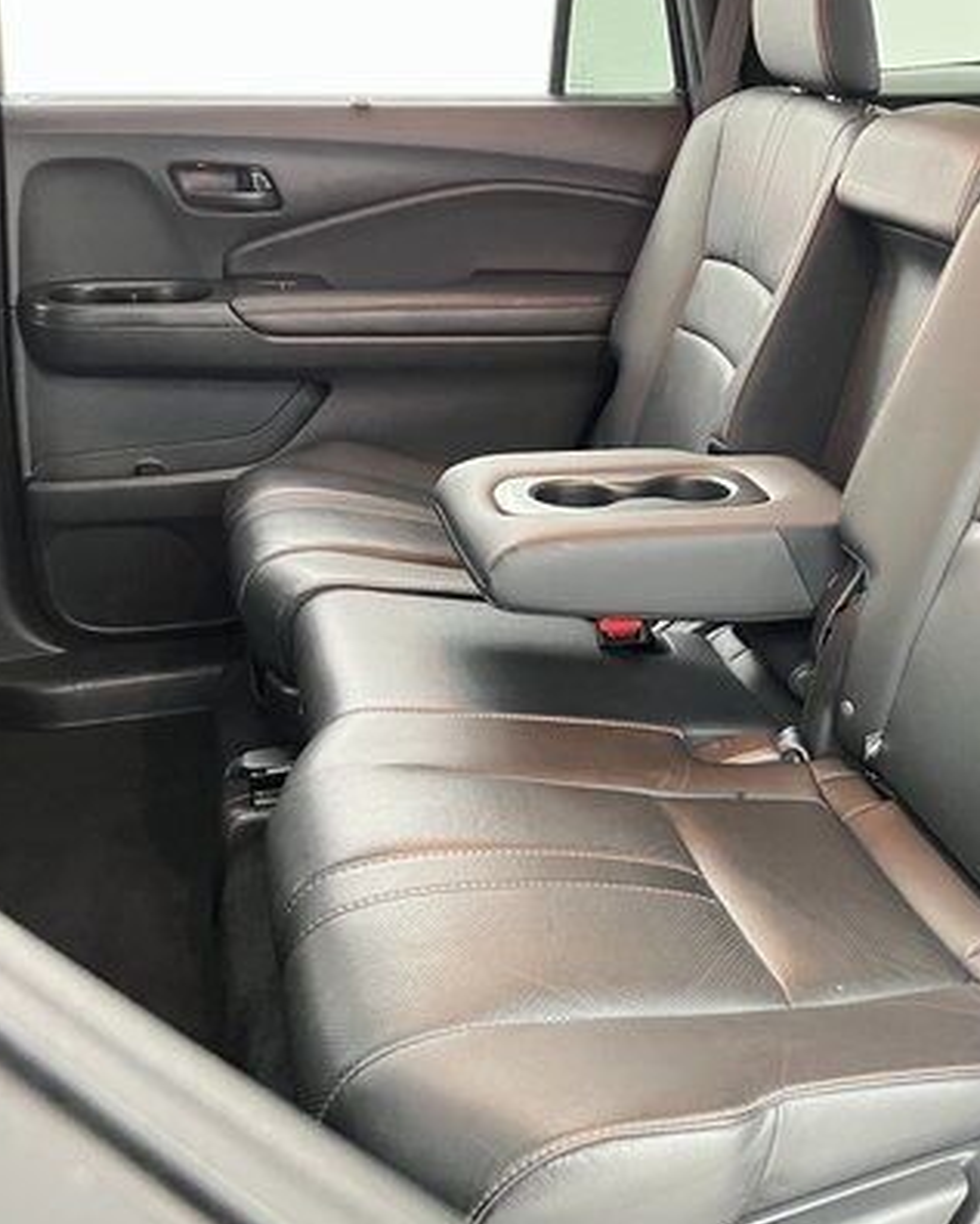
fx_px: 1486
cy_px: 516
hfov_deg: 34.4
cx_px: 890
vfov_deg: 44.6
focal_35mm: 41
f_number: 1.6
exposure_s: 1/30
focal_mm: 5.1
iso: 1000
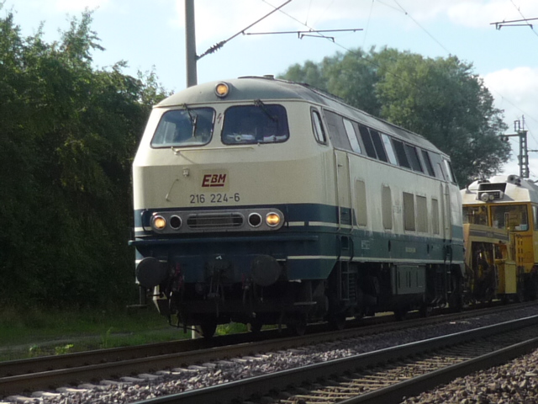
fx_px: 513
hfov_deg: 55.4
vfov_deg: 42.9
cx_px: 269
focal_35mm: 33
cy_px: 202
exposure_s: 1/1000
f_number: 2.8
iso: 100
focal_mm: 5.5
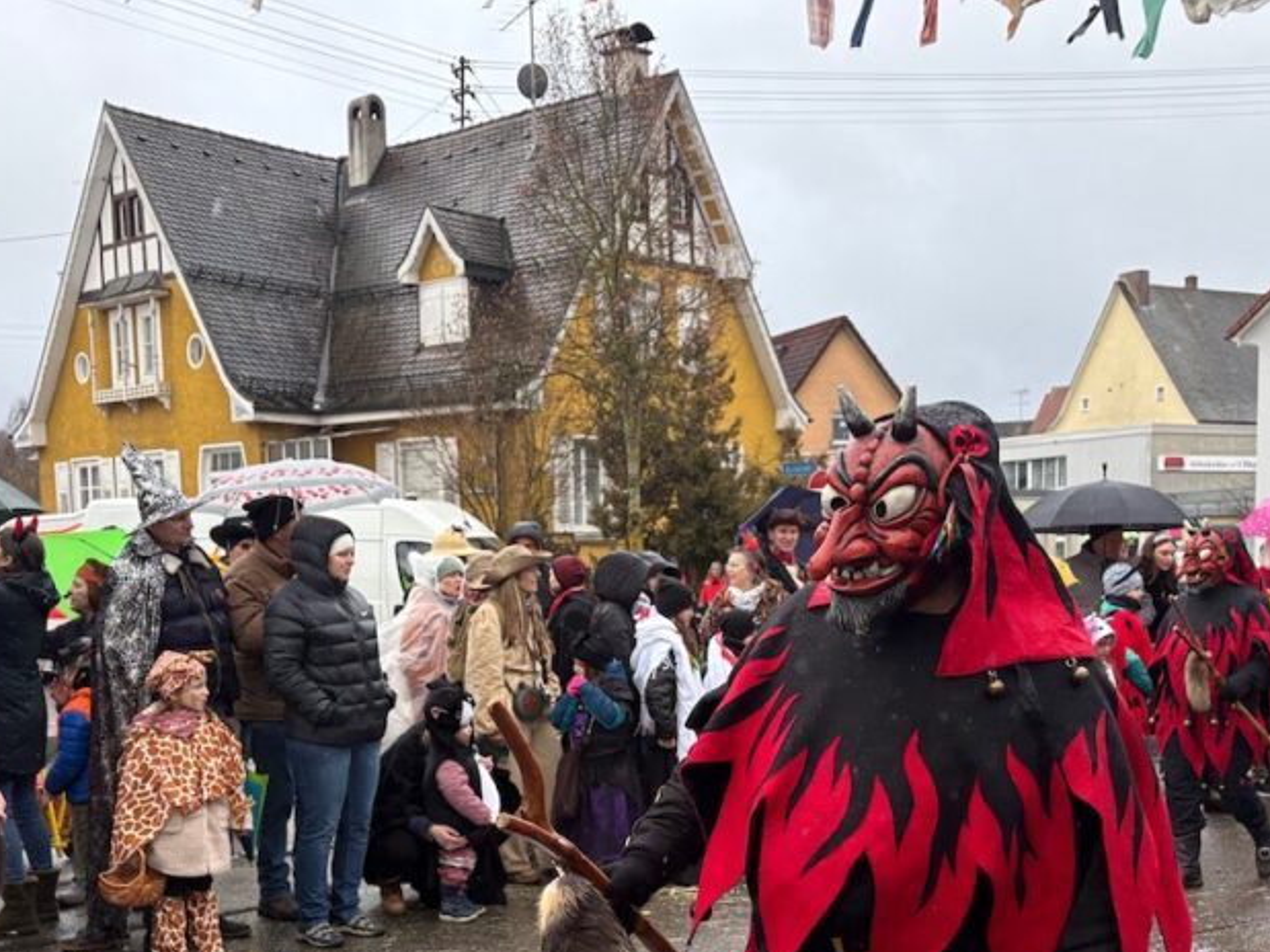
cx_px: 663
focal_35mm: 43
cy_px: 687
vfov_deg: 33.1
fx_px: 1577
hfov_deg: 43.8
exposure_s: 1/339
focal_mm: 5.96
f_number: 1.6
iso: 50
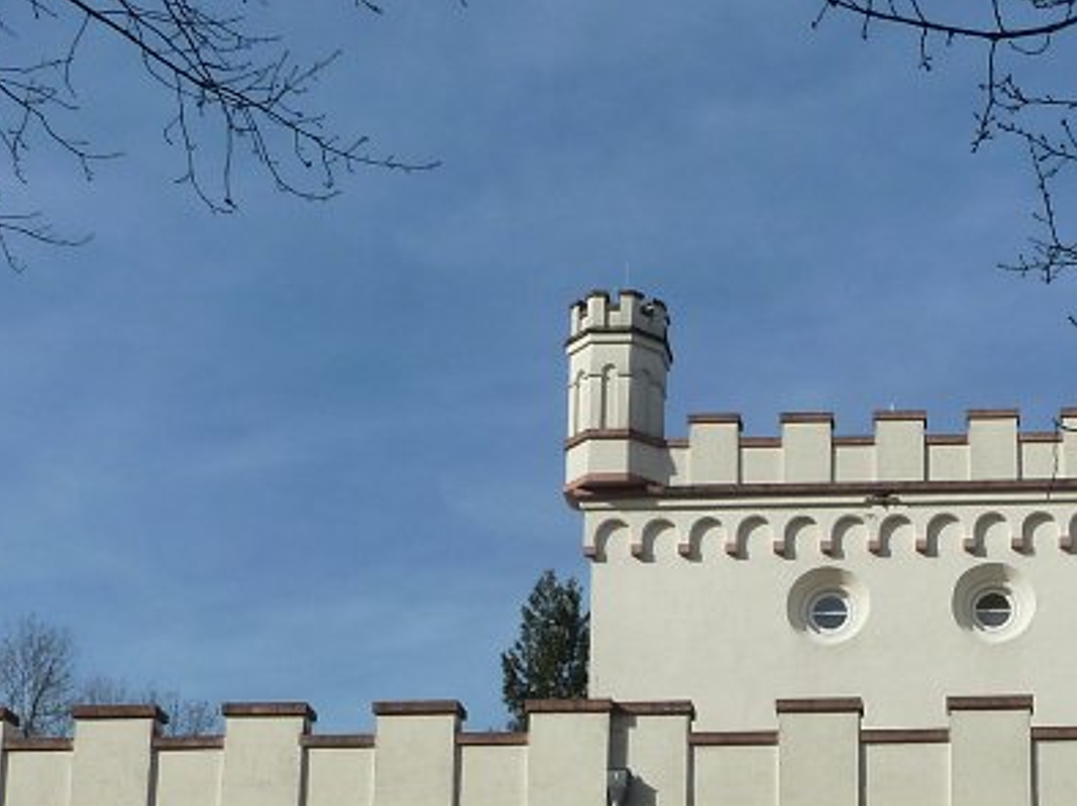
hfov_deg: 28.7
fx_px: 2021
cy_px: 962
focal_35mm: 65
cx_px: 970
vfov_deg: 21.0
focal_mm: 4.1
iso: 125
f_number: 5.6
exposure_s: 1/500
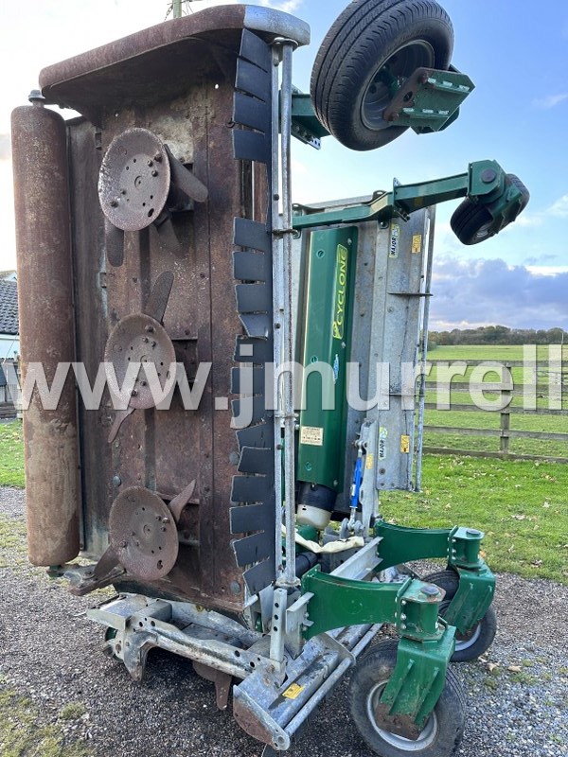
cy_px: 378
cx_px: 284
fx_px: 525
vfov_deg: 71.6
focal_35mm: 24
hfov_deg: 56.8
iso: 125
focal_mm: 6.86
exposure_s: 1/152
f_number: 1.78
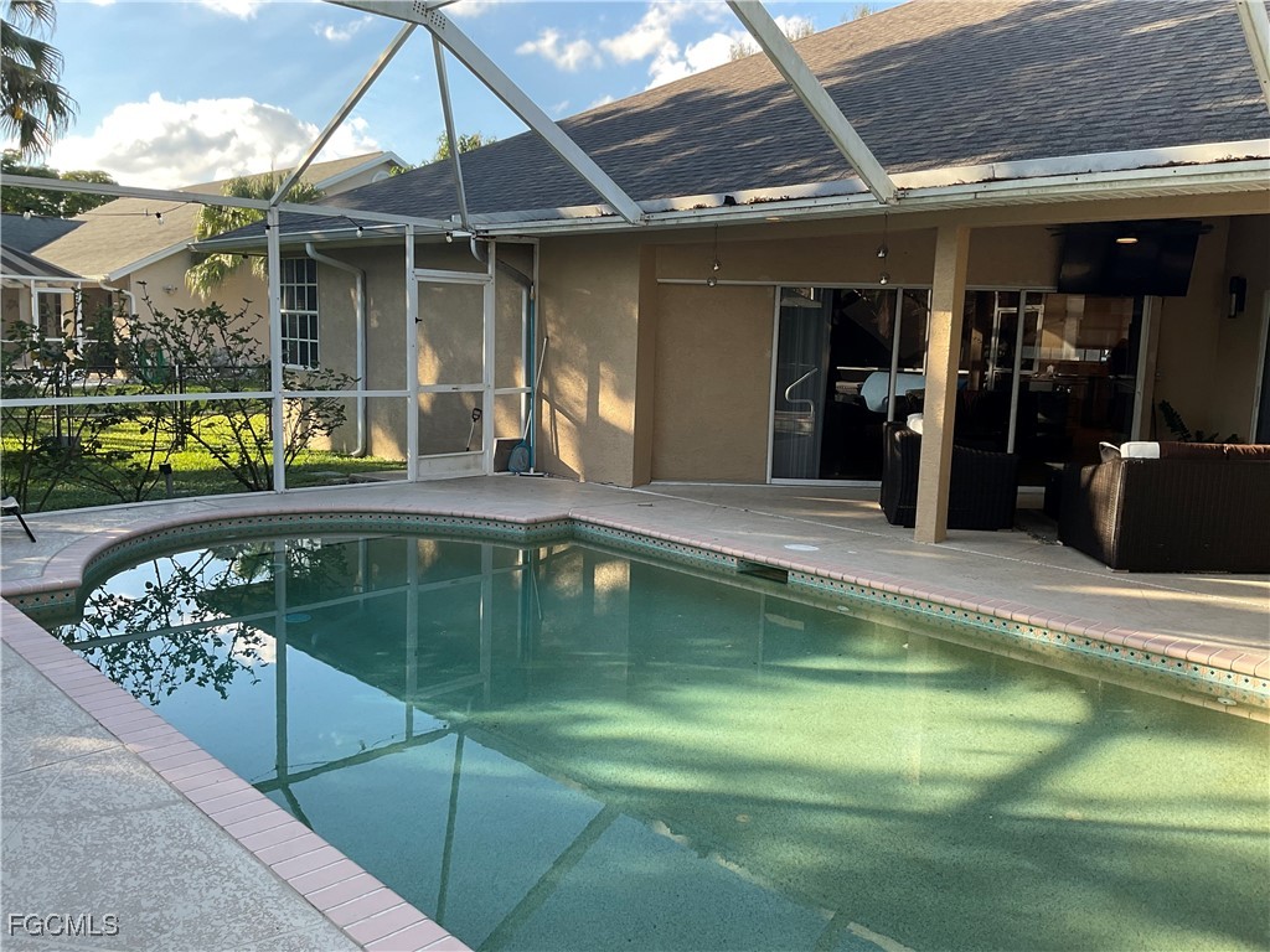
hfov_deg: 61.7
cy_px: 476
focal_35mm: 29
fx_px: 1064
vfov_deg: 48.2
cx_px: 635
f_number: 1.8
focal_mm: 3
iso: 20
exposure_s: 1/122
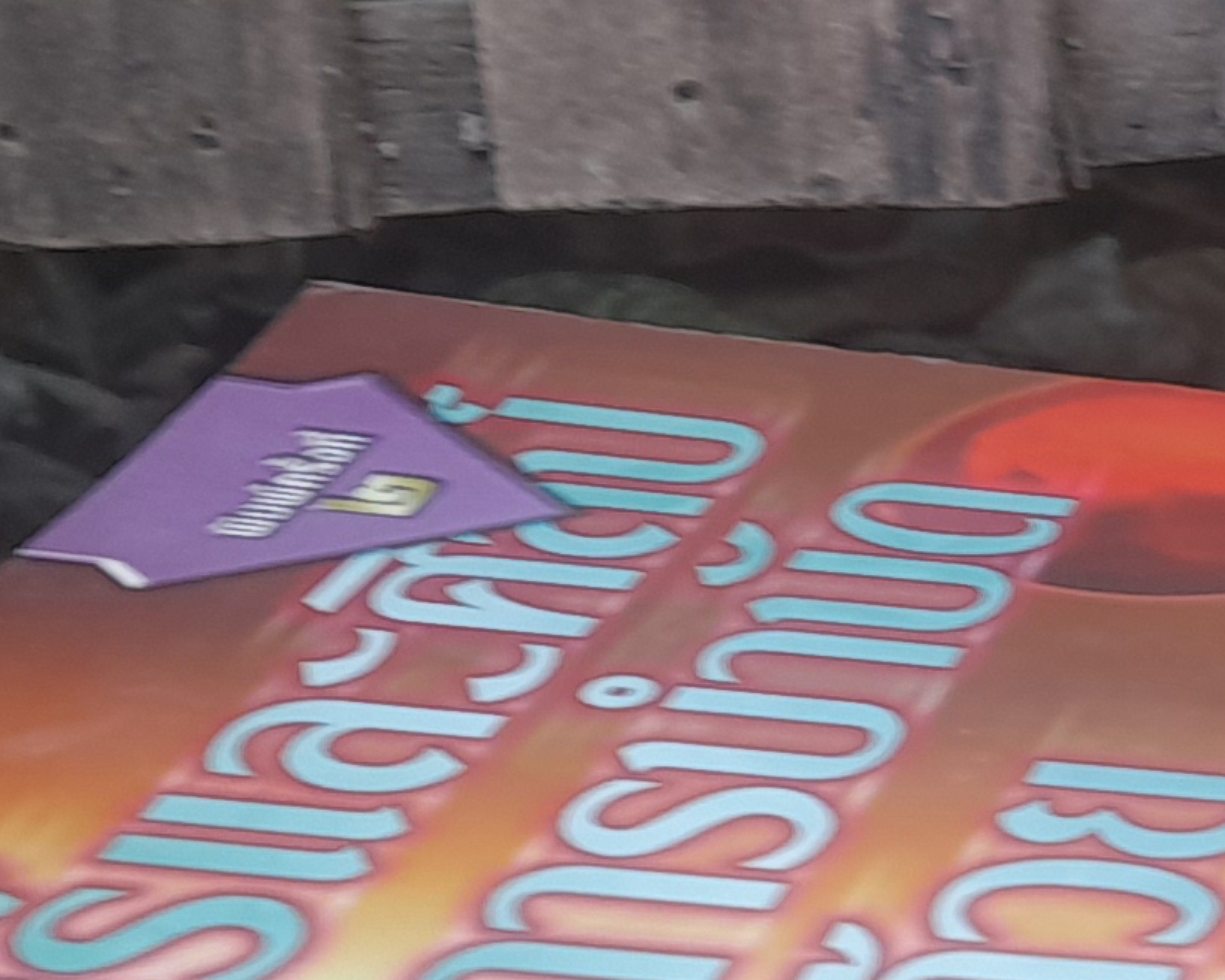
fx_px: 4314
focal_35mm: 119
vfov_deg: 12.9
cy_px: 865
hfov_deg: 15.4
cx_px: 1604
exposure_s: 1/50
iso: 40
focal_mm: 4.6
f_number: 2
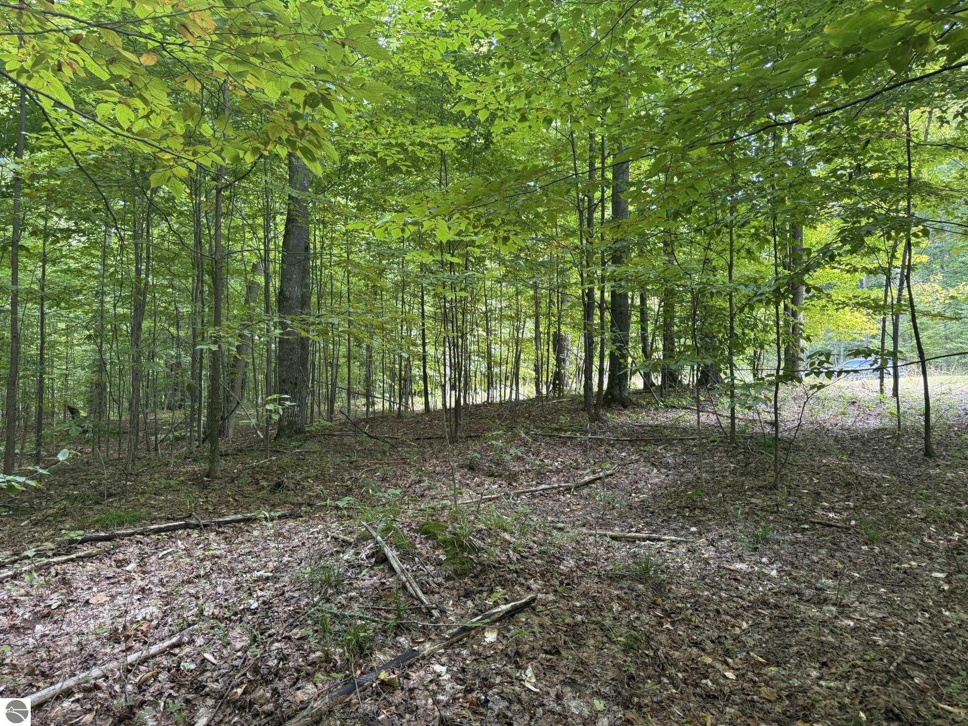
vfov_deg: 56.8
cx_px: 484
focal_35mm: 24
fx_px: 671
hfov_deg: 71.6
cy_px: 363
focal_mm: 6.76
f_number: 1.78
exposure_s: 1/121
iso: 160
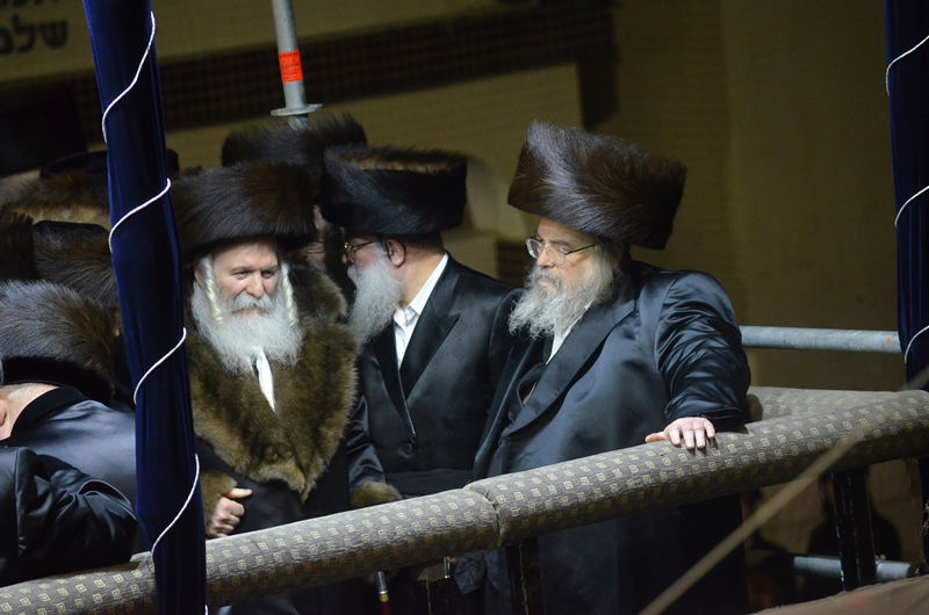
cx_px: 464
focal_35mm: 278
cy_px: 308
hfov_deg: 7.4
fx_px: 7147
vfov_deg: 4.9
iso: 3200
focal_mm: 185
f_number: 5
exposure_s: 1/160
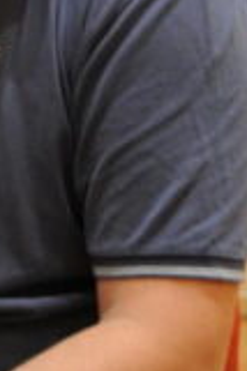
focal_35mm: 210
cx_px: -67
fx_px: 2166
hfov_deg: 6.5
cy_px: 16
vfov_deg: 9.7
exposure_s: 1/15
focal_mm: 50
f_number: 4.8
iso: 320
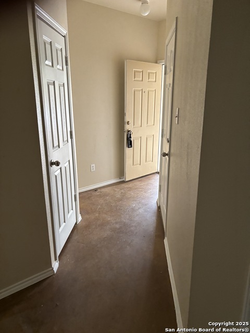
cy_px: 166
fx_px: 250
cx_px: 125
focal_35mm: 26
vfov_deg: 67.3
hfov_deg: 53.1
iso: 320
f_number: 1.6
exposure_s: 1/60
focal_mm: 5.96
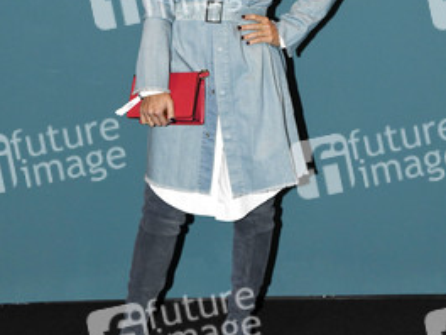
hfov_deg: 23.6
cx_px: 223
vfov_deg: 17.6
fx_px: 1069
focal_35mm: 83
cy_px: 74
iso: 1600
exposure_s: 1/200
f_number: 5.6
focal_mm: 38
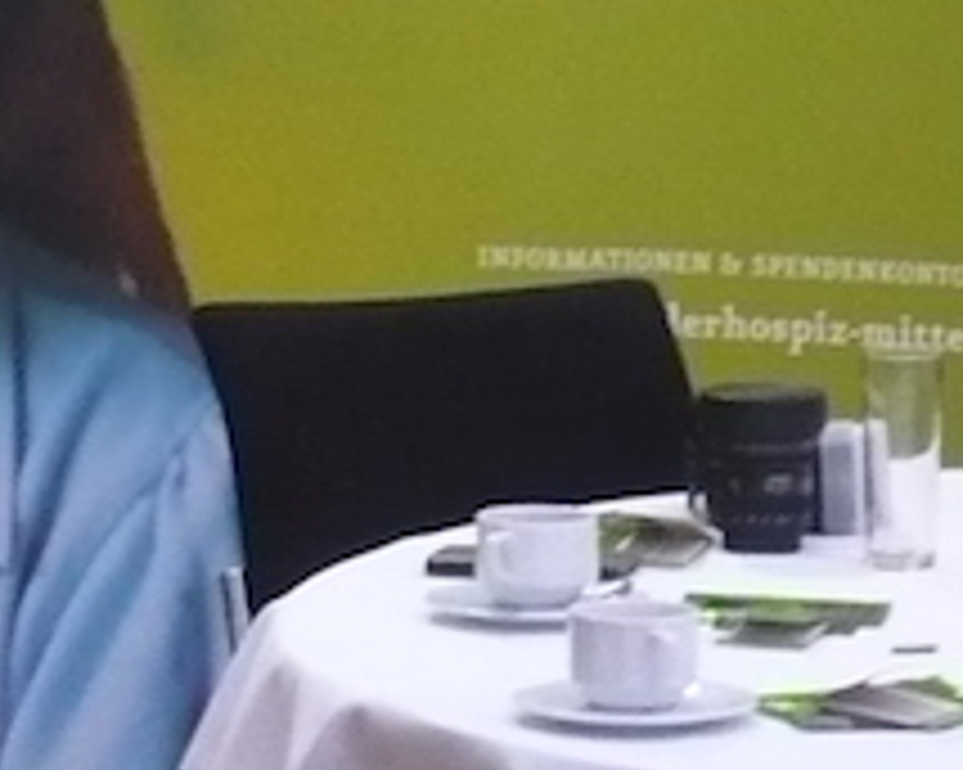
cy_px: -122
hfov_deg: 7.3
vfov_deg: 5.9
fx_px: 7492
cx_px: 248
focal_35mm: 263
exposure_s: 1/30
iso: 400
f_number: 3.5
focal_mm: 9.1
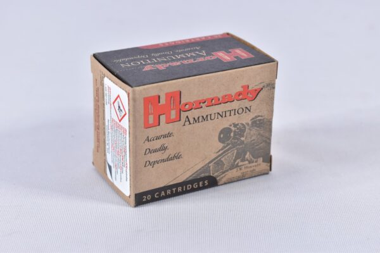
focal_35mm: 82
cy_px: 126
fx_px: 871
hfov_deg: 24.6
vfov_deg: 16.6
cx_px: 190
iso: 640
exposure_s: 1/50
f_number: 5.6
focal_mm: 55
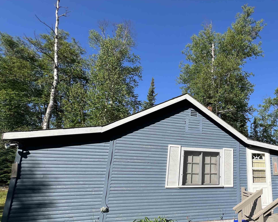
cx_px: 218
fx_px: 165
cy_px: 135
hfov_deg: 73.0
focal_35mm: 20
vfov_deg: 67.3
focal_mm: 1.57
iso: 32
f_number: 1.8
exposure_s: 1/1647
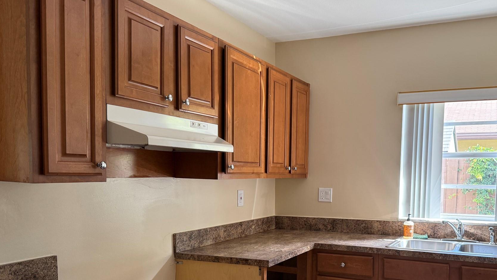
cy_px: 209
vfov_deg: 35.9
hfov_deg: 60.6
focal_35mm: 32
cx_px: 295
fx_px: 422
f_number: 1.78
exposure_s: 1/157
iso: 200
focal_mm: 6.76
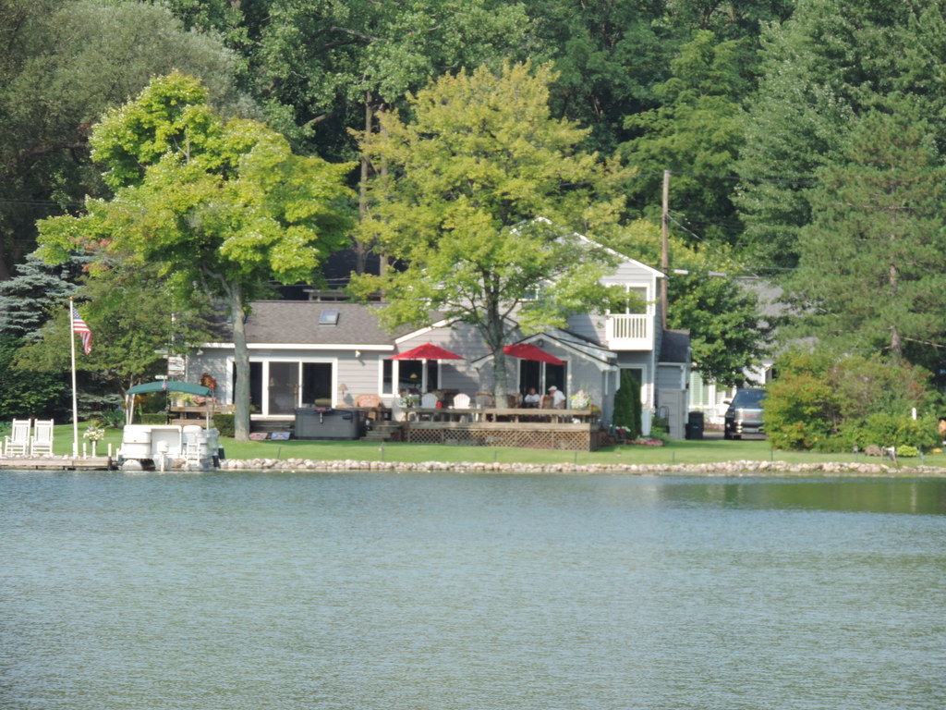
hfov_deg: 7.2
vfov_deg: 5.4
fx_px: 7515
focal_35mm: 275
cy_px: 355
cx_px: 473
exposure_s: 1/250
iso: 80
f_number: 4.7
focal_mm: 49
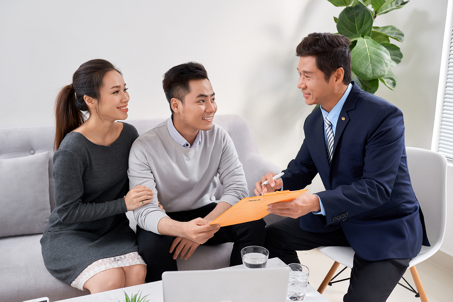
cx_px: 226
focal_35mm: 35
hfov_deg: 54.4
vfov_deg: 37.9
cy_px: 151
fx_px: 441
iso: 200
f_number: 4
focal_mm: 35
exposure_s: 1/125
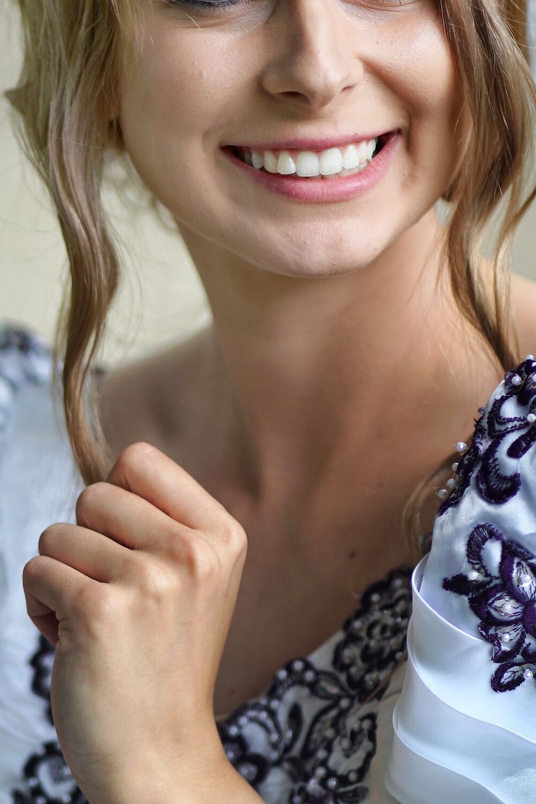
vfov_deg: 10.0
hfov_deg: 6.7
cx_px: 249
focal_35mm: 205
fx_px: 4574
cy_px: 229
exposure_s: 1/500
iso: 100
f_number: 1.8
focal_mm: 85
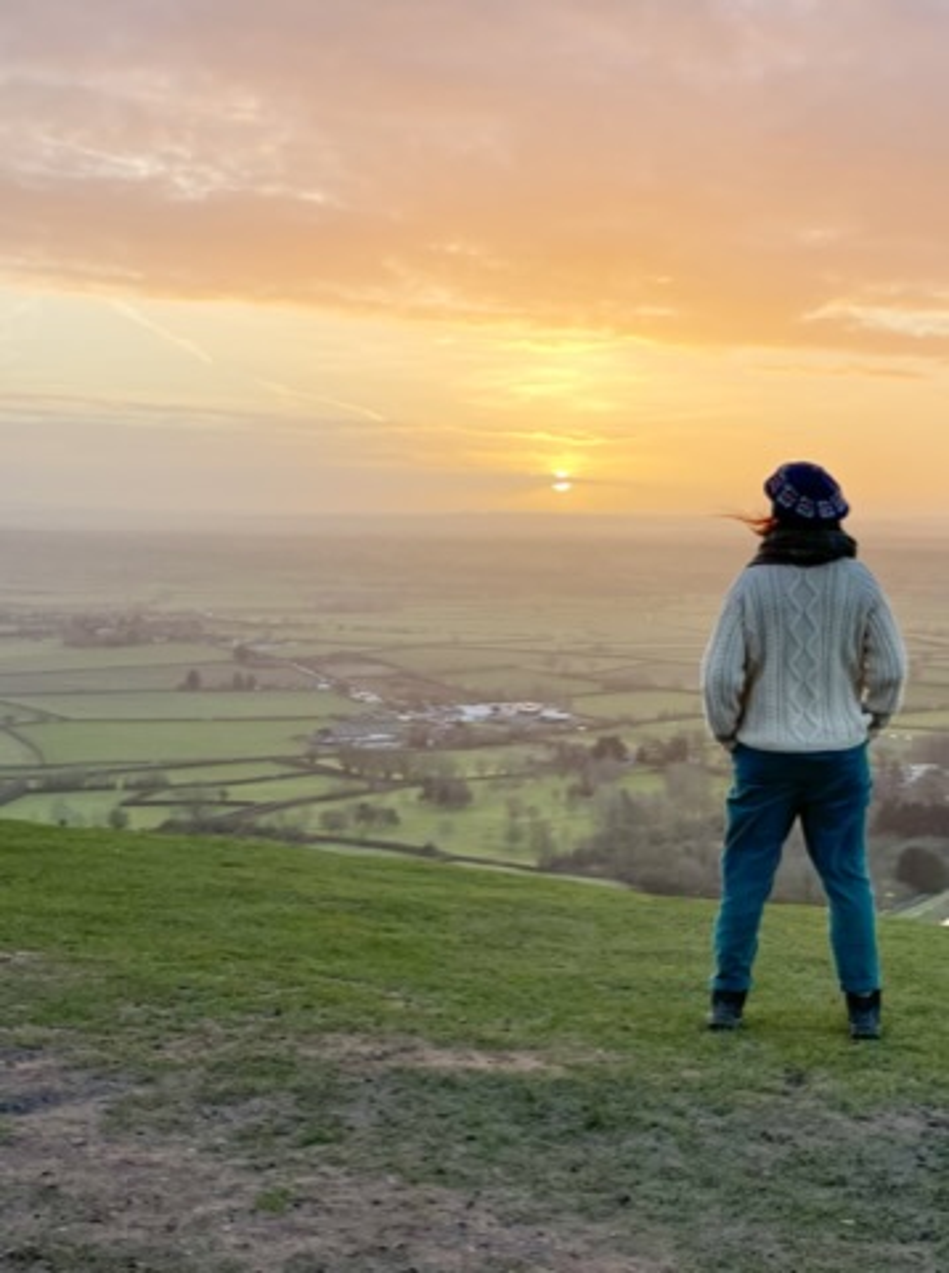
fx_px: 954
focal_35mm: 26
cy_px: 636
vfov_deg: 67.4
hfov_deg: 52.9
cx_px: 474
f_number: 1.6
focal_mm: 5.1
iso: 32
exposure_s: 1/443
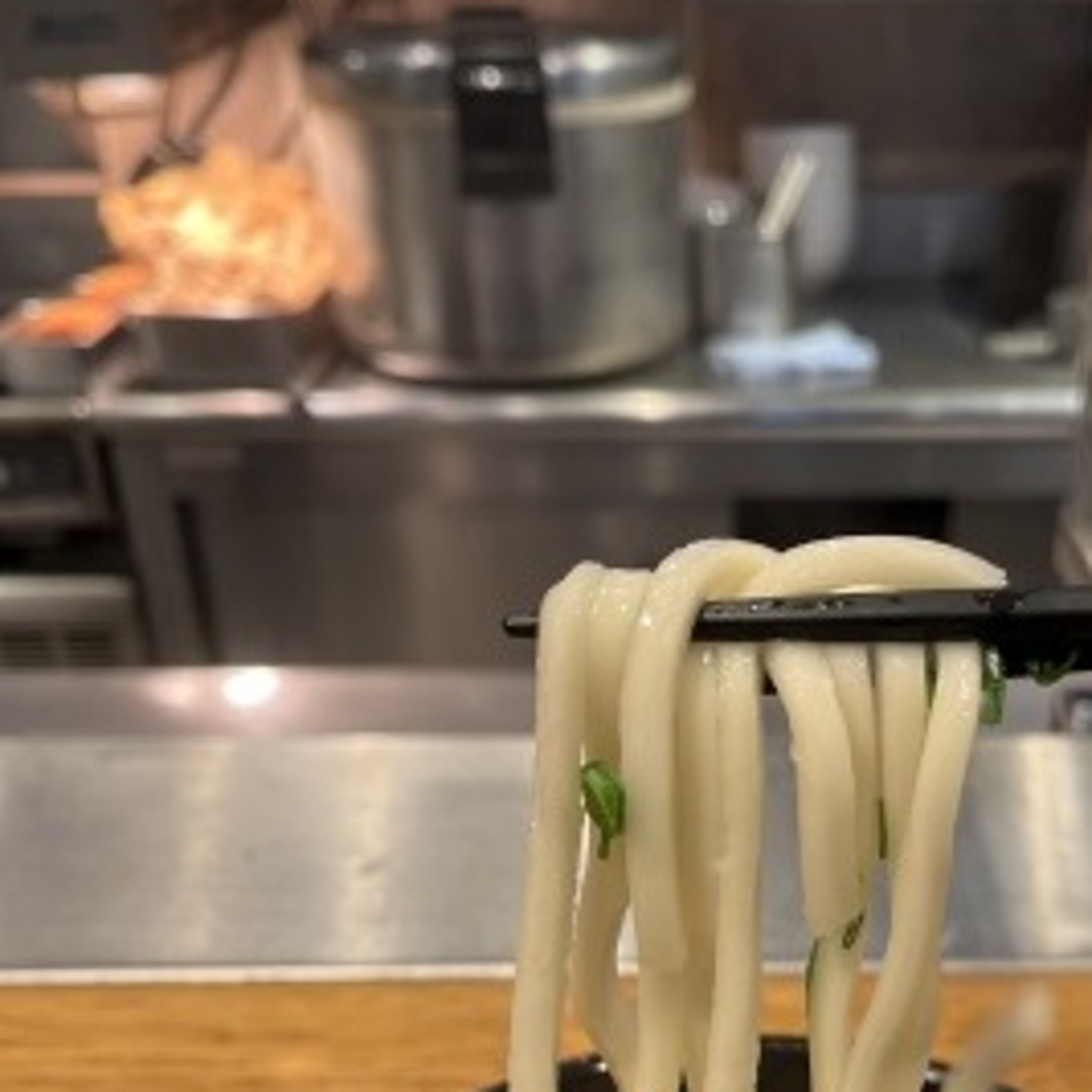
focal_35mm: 43
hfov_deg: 38.5
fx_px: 1535
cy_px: 928
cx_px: 763
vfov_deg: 37.3
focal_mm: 5.1
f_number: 1.6
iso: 80
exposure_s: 1/60
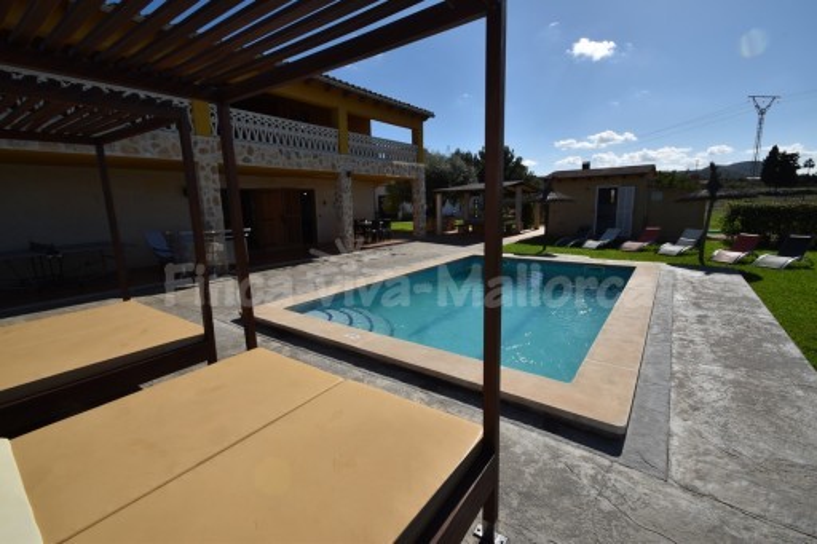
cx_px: 408
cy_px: 272
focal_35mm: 15
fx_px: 340
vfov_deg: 77.3
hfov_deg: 100.4
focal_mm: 10
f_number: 14
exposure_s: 1/200
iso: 100
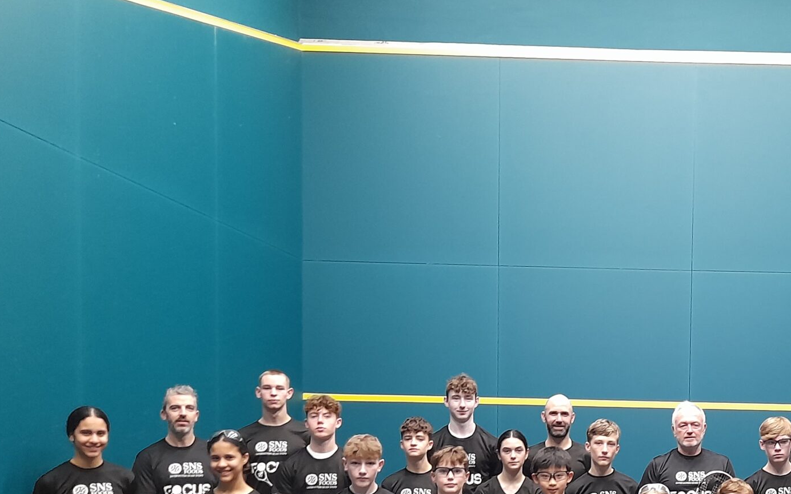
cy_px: 483
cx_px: 689
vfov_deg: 25.2
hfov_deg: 38.6
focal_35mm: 49
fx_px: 1056
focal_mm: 4.6
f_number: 2
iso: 320
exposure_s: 1/50
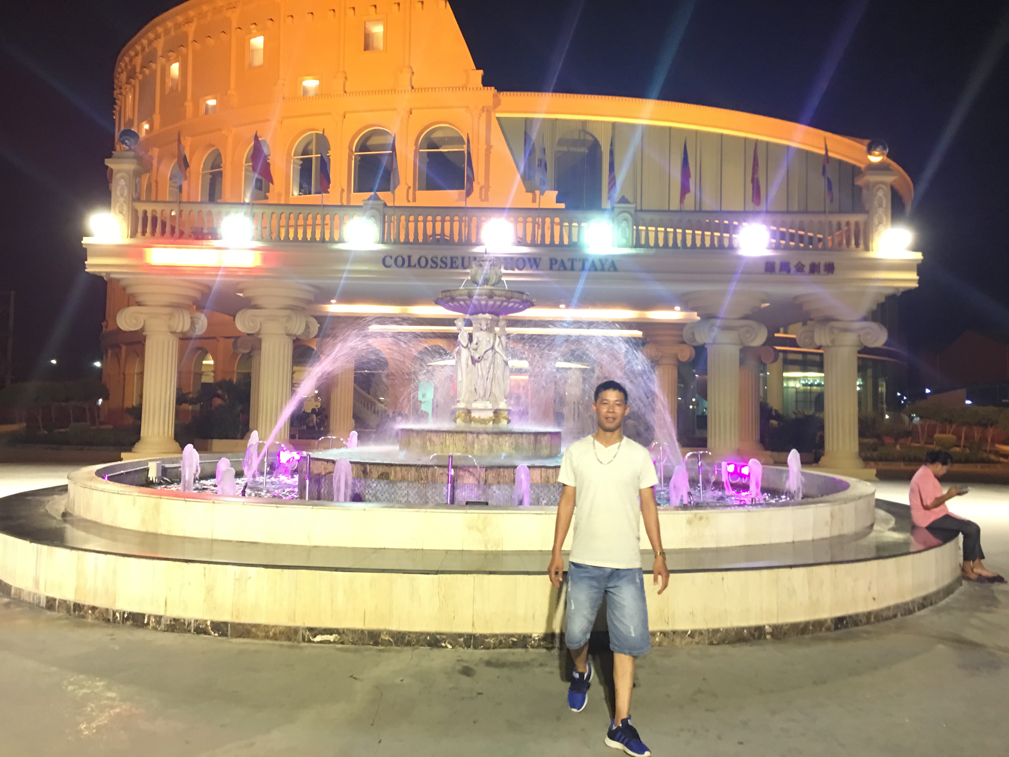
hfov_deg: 61.7
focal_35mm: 29
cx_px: 504
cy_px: 378
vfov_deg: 48.2
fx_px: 845
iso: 100
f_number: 2.2
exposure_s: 1/10
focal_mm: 4.15
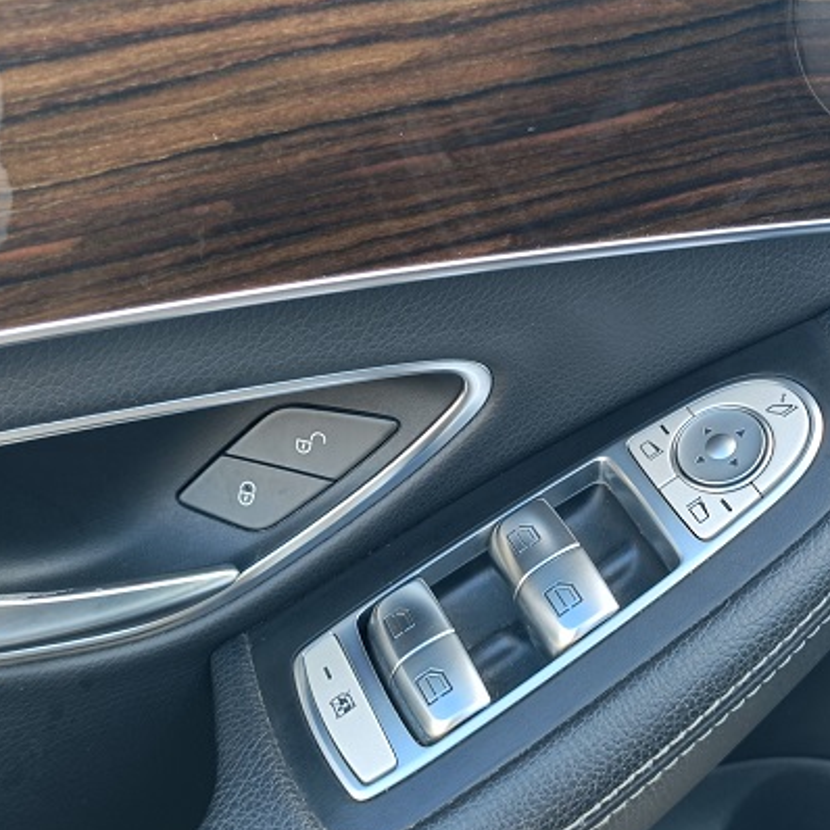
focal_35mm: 50
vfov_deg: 34.0
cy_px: 361
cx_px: 477
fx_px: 1356
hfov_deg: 34.0
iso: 125
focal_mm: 4.7
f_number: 1.7
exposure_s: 1/50
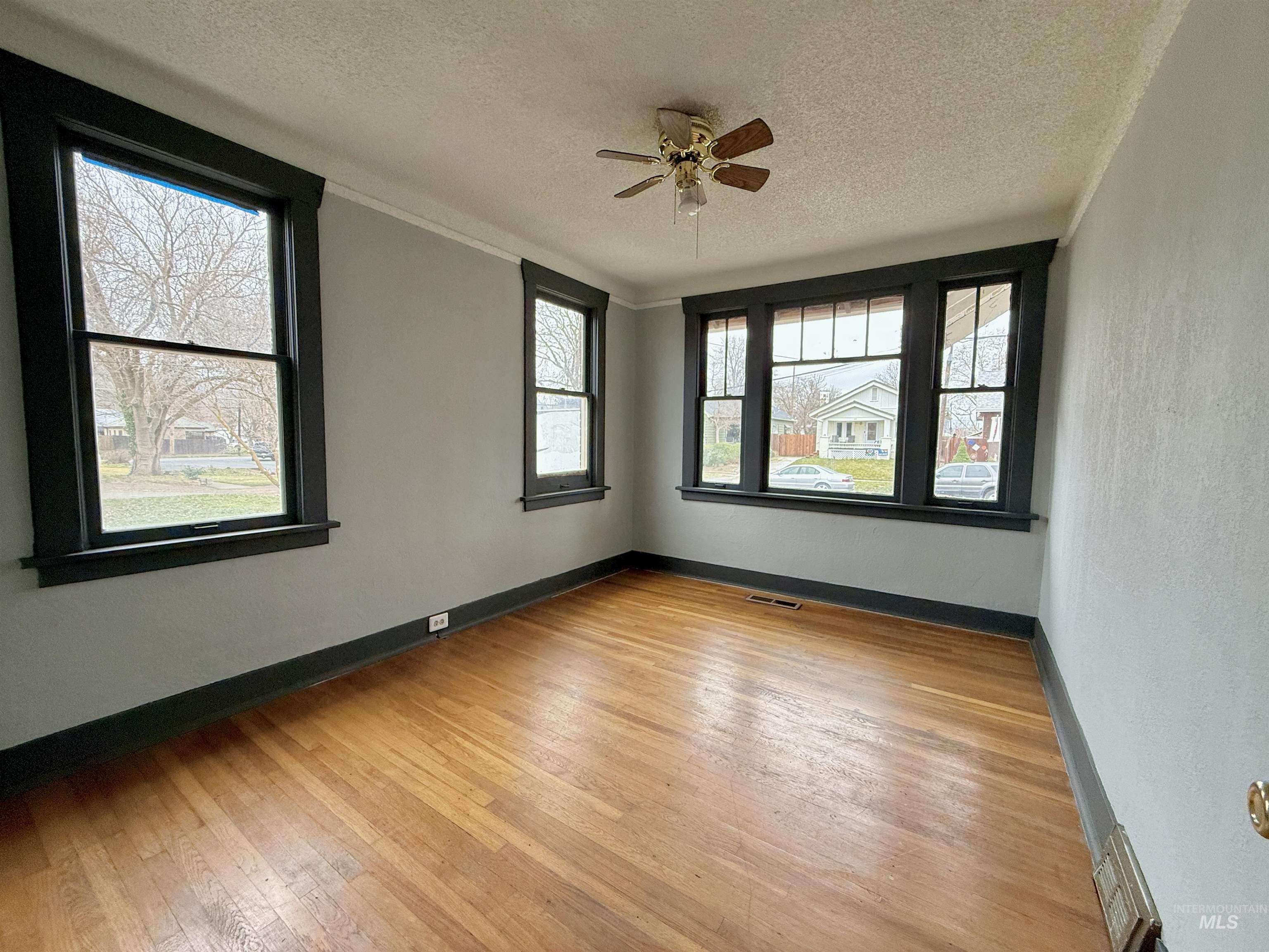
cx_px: 634
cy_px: 476
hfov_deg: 102.1
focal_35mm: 14
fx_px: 513
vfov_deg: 85.7
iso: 200
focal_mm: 2.22
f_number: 2.2
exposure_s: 1/99
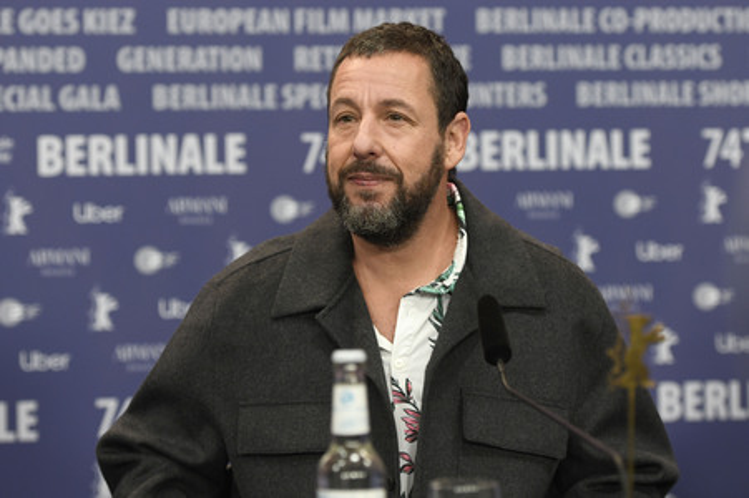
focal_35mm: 95
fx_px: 1975
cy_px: 249
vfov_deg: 14.4
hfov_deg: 21.5
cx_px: 374
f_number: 4
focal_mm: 95
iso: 1250
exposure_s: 1/320
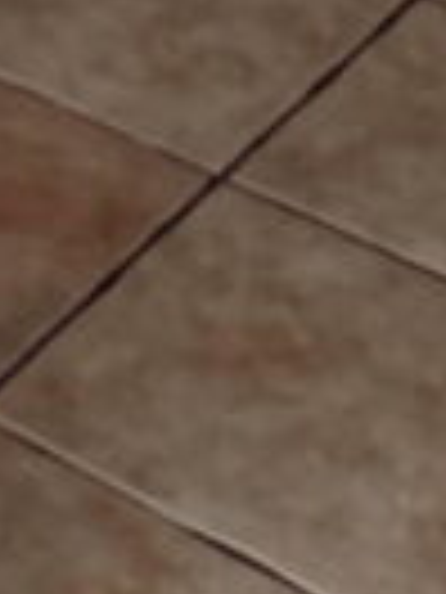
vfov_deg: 10.7
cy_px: -846
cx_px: -865
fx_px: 2697
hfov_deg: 8.1
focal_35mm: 157
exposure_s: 1/60
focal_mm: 5.96
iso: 250
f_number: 1.6
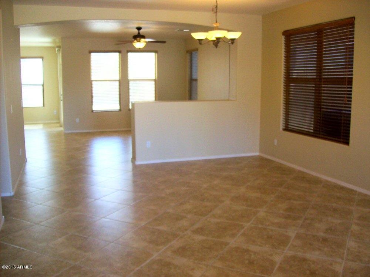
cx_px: 185
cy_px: 138
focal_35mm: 36
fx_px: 385
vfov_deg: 39.6
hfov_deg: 51.4
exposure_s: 1/49.8
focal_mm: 6
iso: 160
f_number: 2.7
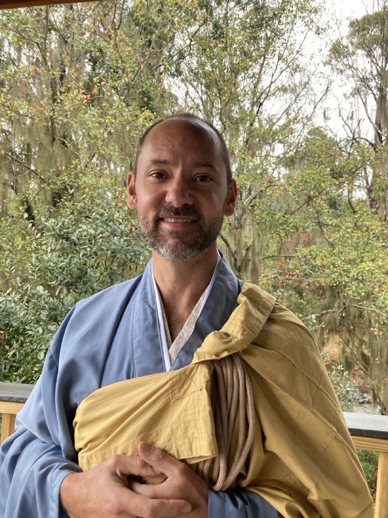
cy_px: 259
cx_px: 194
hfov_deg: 49.7
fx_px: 418
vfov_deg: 63.4
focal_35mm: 28
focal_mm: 3.99
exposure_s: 1/102
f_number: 1.8
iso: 80
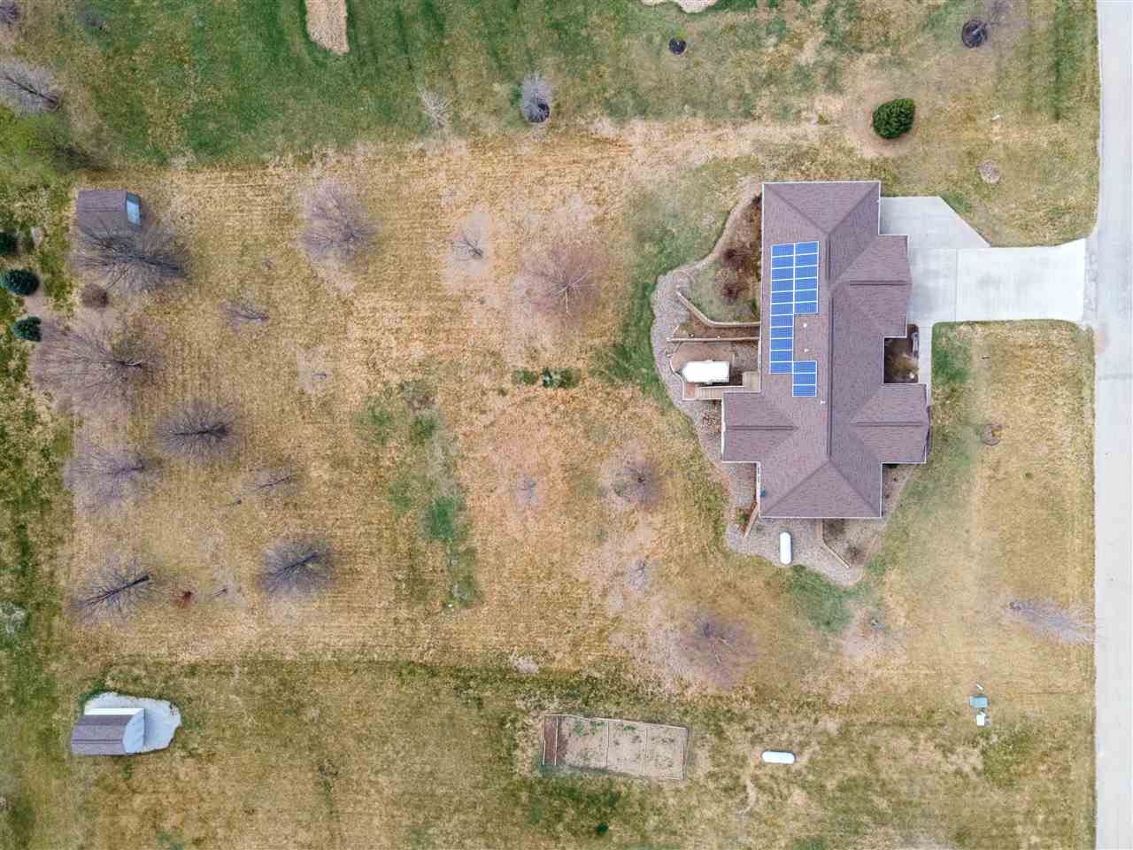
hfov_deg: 71.6
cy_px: 425
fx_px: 786
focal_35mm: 24
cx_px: 566
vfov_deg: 56.8
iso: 100
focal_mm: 4.5
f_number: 2.8
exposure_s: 1/320
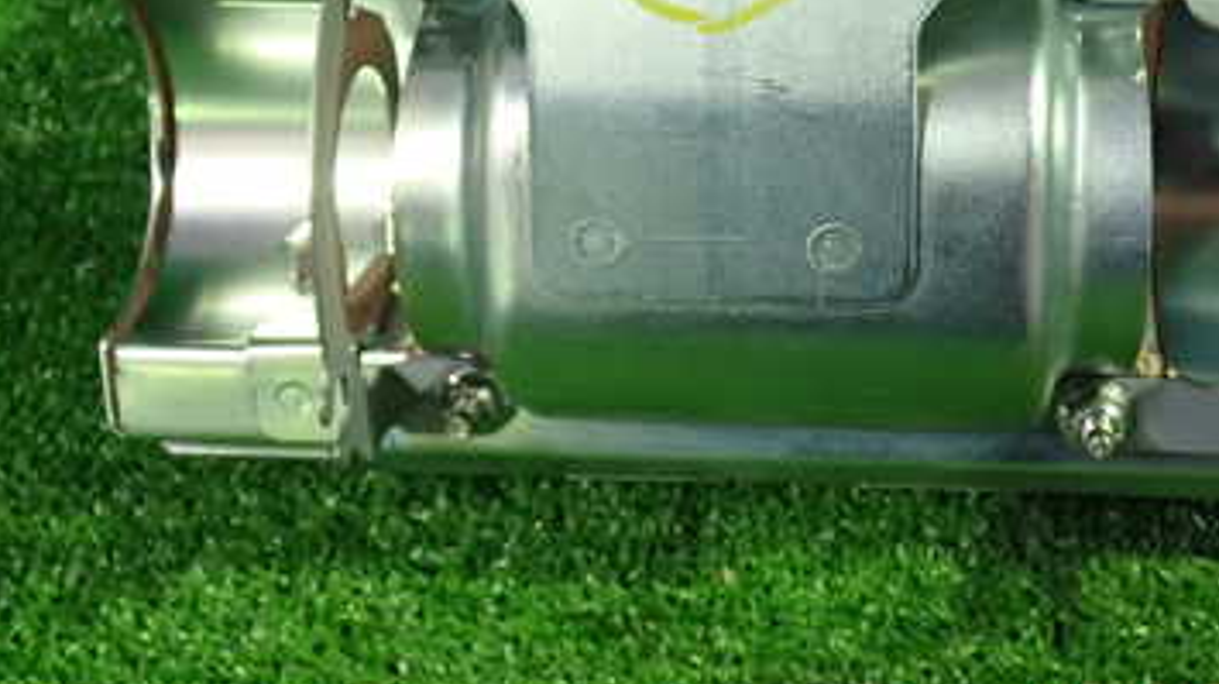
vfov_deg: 19.7
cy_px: -3
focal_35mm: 59
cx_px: 793
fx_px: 1905
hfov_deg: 35.2
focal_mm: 5.79
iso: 400
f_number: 2.4
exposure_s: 1/30
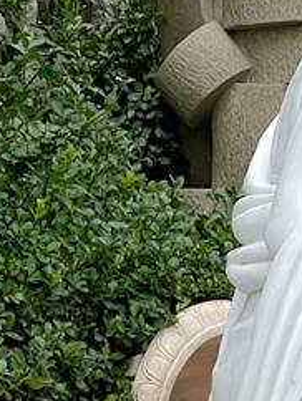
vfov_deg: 7.0
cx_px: -169
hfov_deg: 5.2
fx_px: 3275
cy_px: 519
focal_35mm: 282
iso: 20
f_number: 2.2
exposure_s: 1/669
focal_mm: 7.5
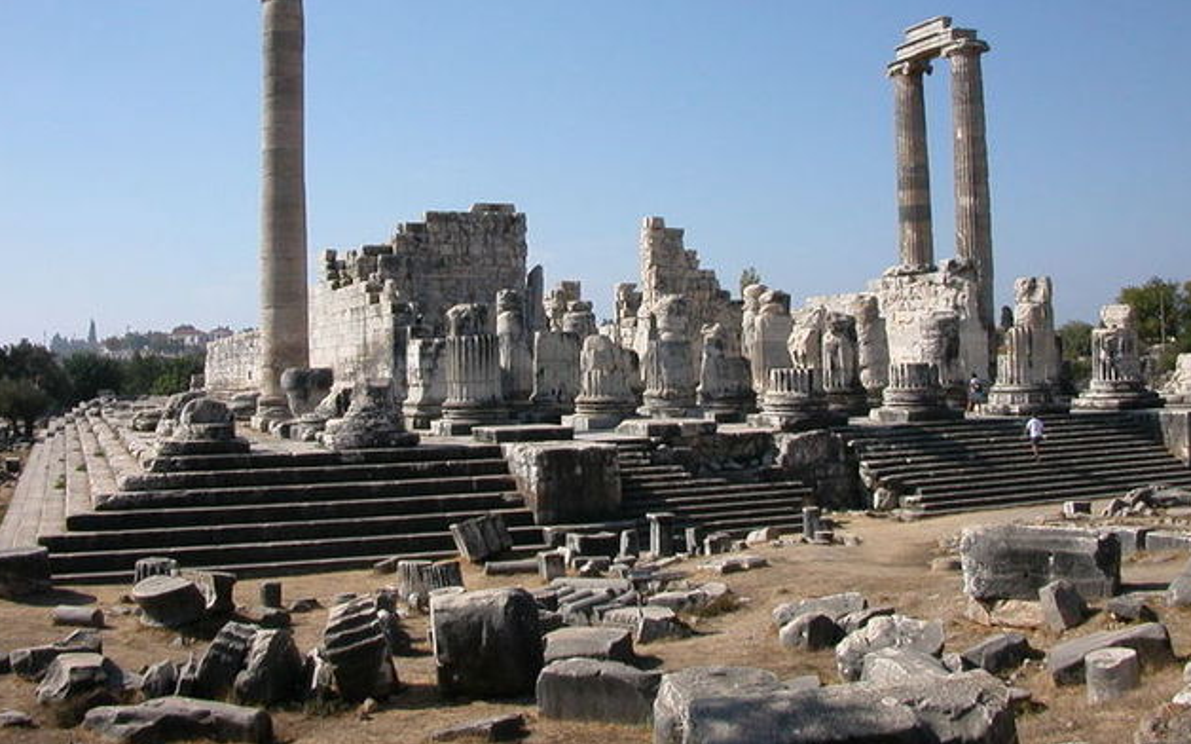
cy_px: 319
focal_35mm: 40
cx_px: 590
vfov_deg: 31.9
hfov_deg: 49.3
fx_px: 1298
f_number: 4.5
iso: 100
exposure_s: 1/841
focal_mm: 5.6
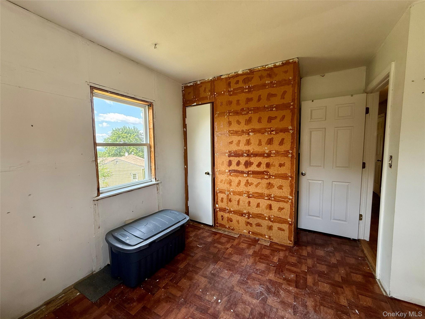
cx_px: 212
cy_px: 160
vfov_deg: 85.7
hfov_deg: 102.1
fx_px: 172
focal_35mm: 14
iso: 64
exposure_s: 1/125
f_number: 2.2
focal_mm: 2.22
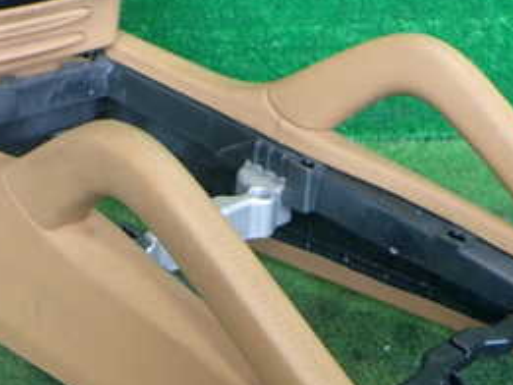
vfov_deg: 21.2
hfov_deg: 28.1
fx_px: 1023
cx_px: 212
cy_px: 271
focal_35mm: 69
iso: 200
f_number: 2.3
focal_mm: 5.4
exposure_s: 1/50
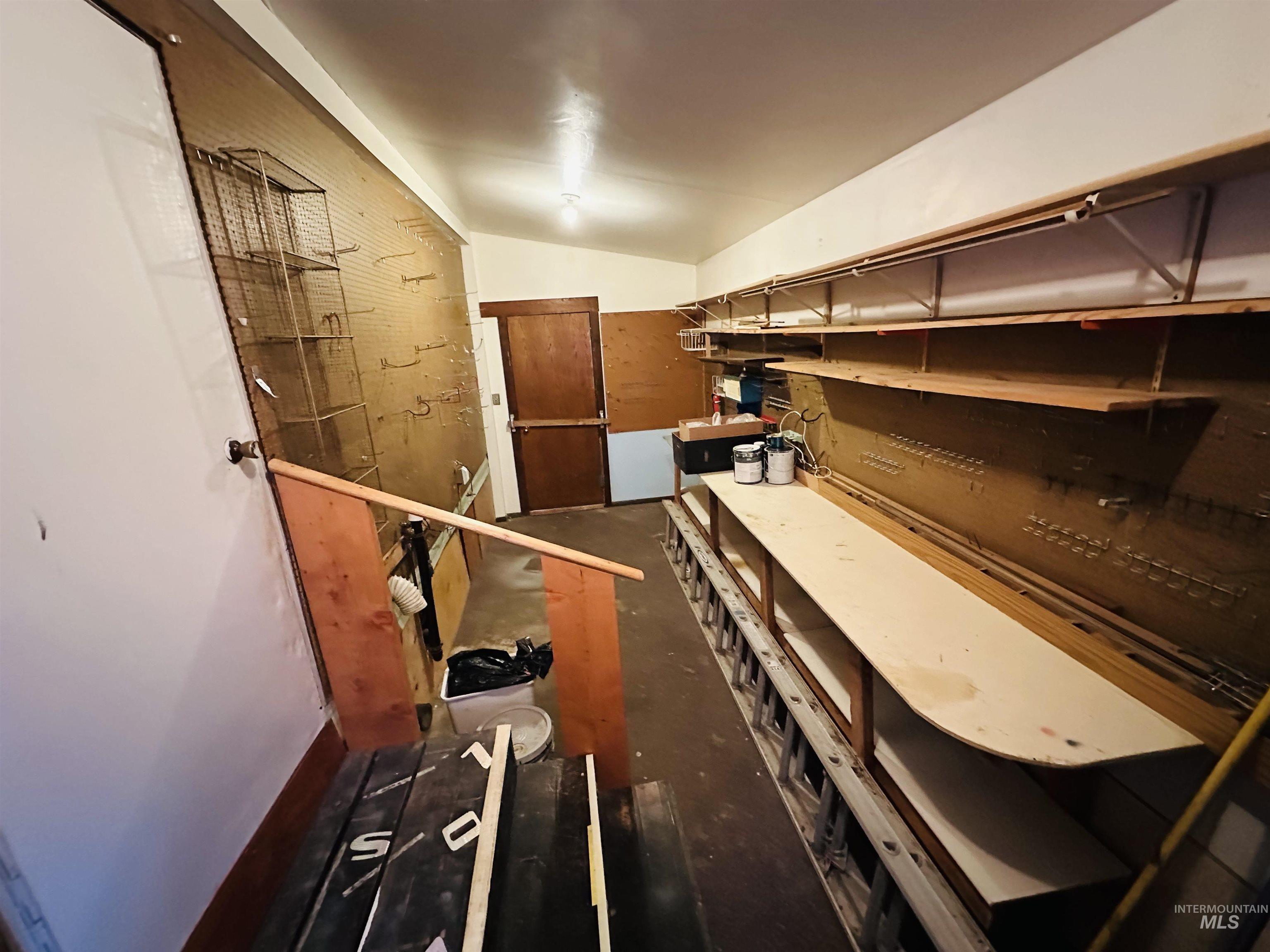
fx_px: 514
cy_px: 476
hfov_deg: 102.1
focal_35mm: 14
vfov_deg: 85.7
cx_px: 635
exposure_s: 1/40
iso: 1250
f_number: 2.2
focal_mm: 2.22
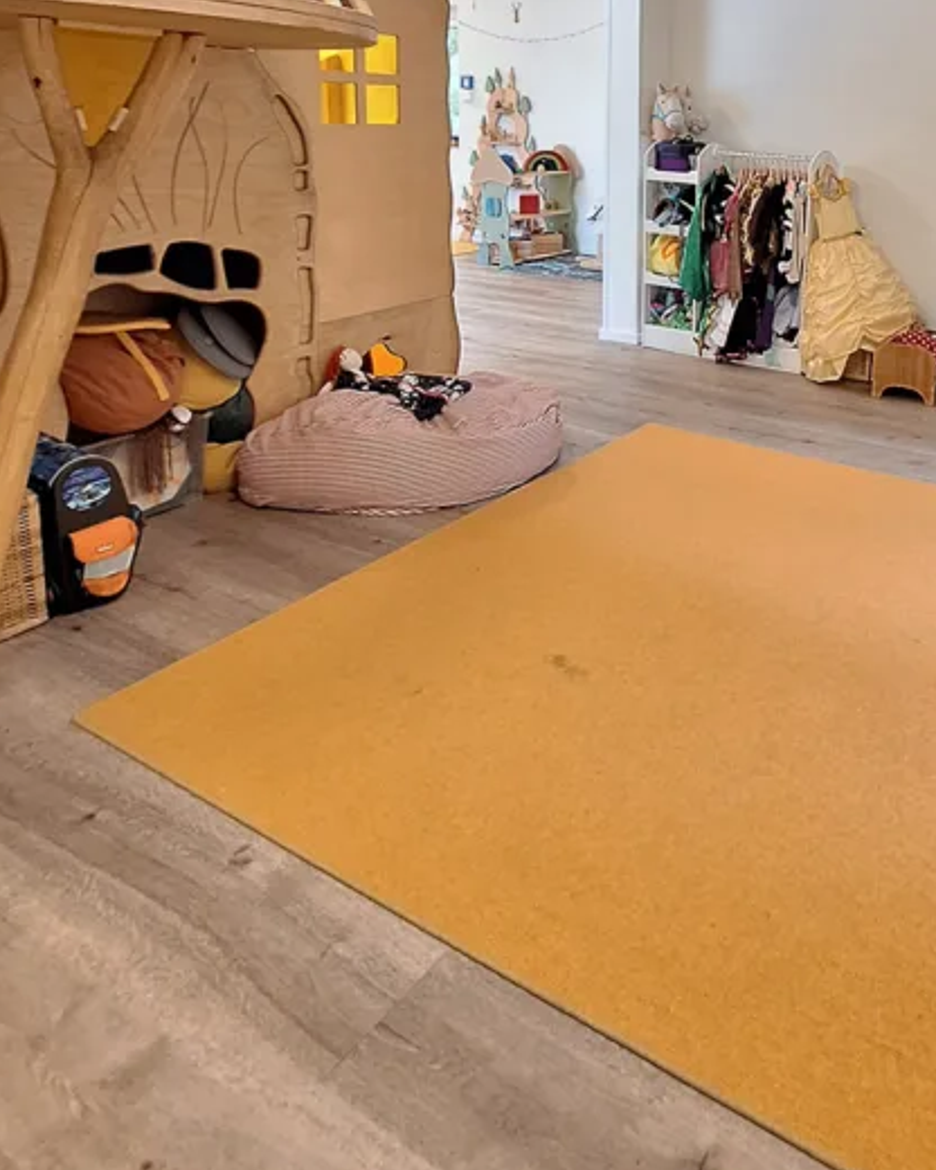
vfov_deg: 62.8
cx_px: 756
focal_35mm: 25
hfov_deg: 52.9
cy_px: 250
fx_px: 866
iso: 160
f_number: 2.2
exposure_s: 1/50
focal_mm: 1.74
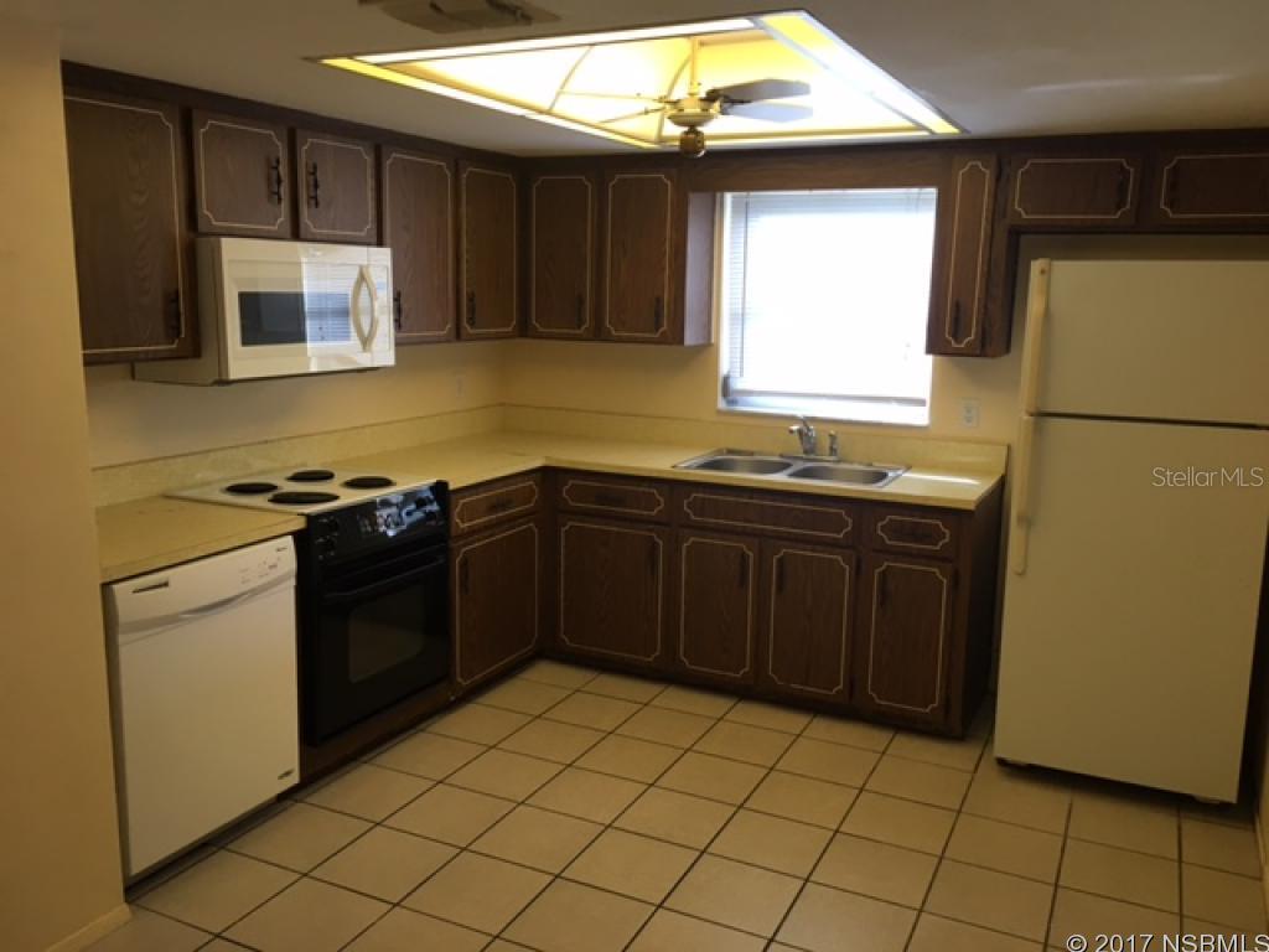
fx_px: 1063
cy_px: 476
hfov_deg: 61.7
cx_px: 634
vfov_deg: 48.2
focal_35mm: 29
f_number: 2.2
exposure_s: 1/30
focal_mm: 4.15
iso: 32
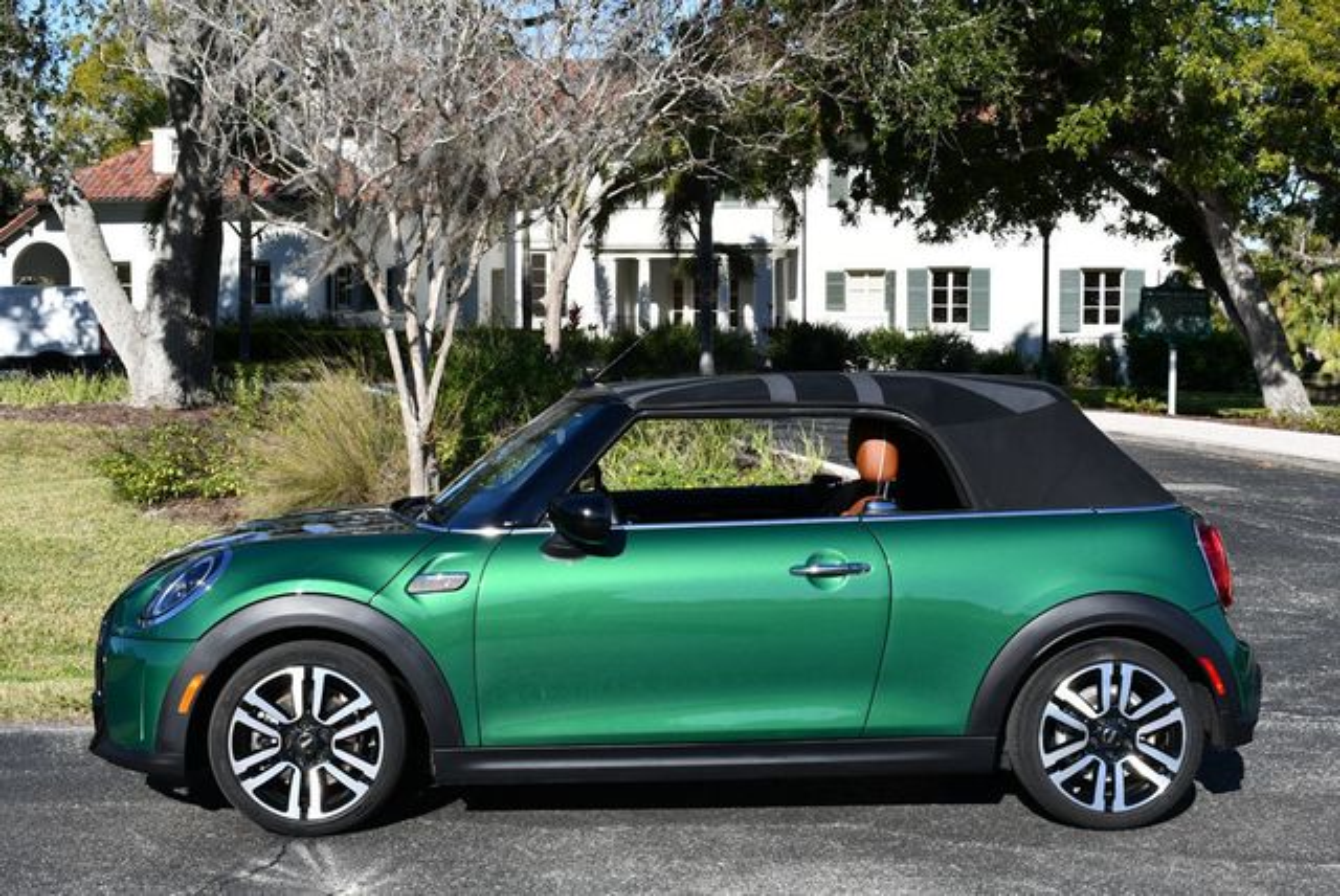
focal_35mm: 54
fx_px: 2012
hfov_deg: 36.8
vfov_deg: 25.1
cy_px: 448
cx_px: 670
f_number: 8
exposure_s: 1/250
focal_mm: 27
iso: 100
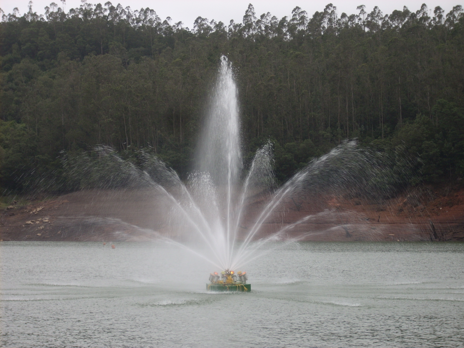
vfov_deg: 13.1
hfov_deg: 17.4
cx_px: 232
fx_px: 1515
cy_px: 174
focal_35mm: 113
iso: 64
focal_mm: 18.6
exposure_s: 1/34.1
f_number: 5.2
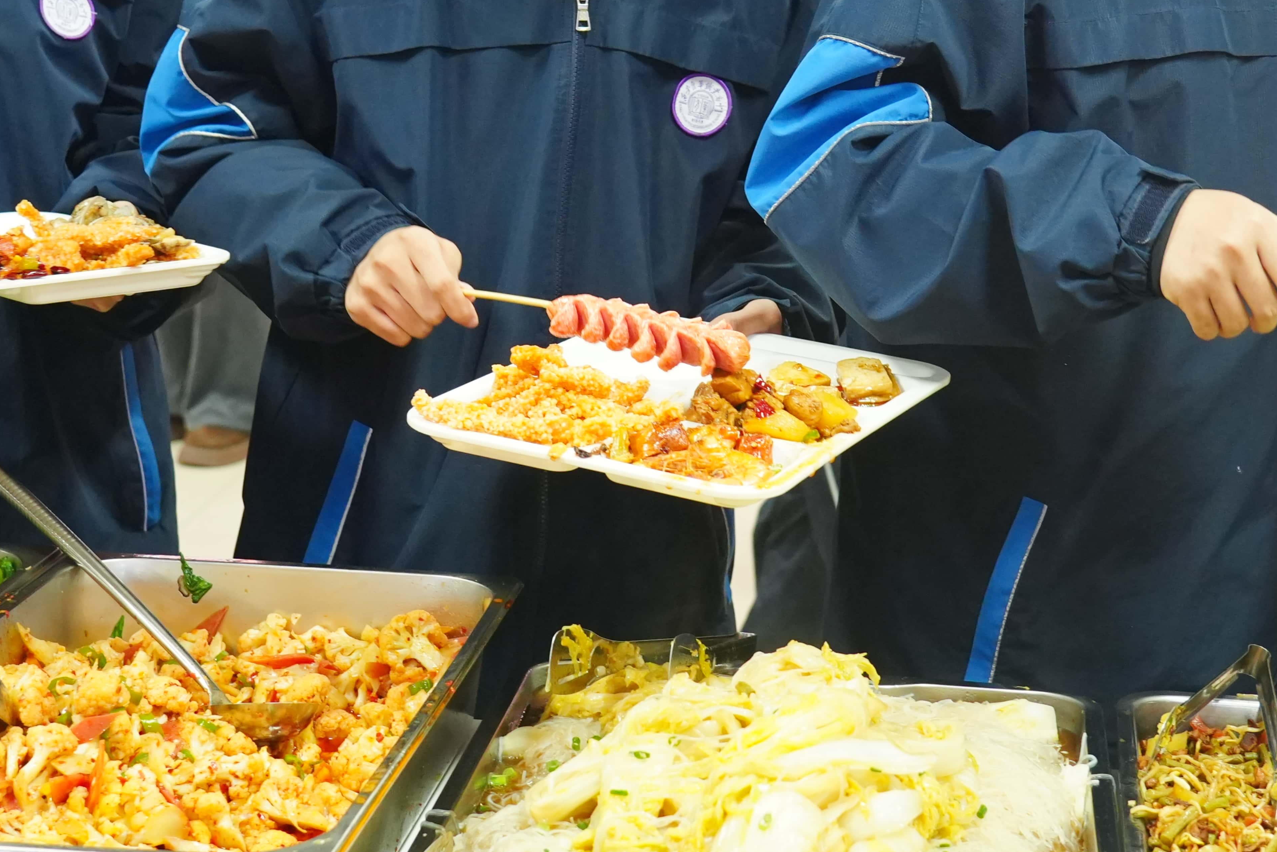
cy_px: 180
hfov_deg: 35.0
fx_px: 2022
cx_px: 561
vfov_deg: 23.5
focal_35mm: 57
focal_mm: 31
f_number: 4.5
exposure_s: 1/125
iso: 2500
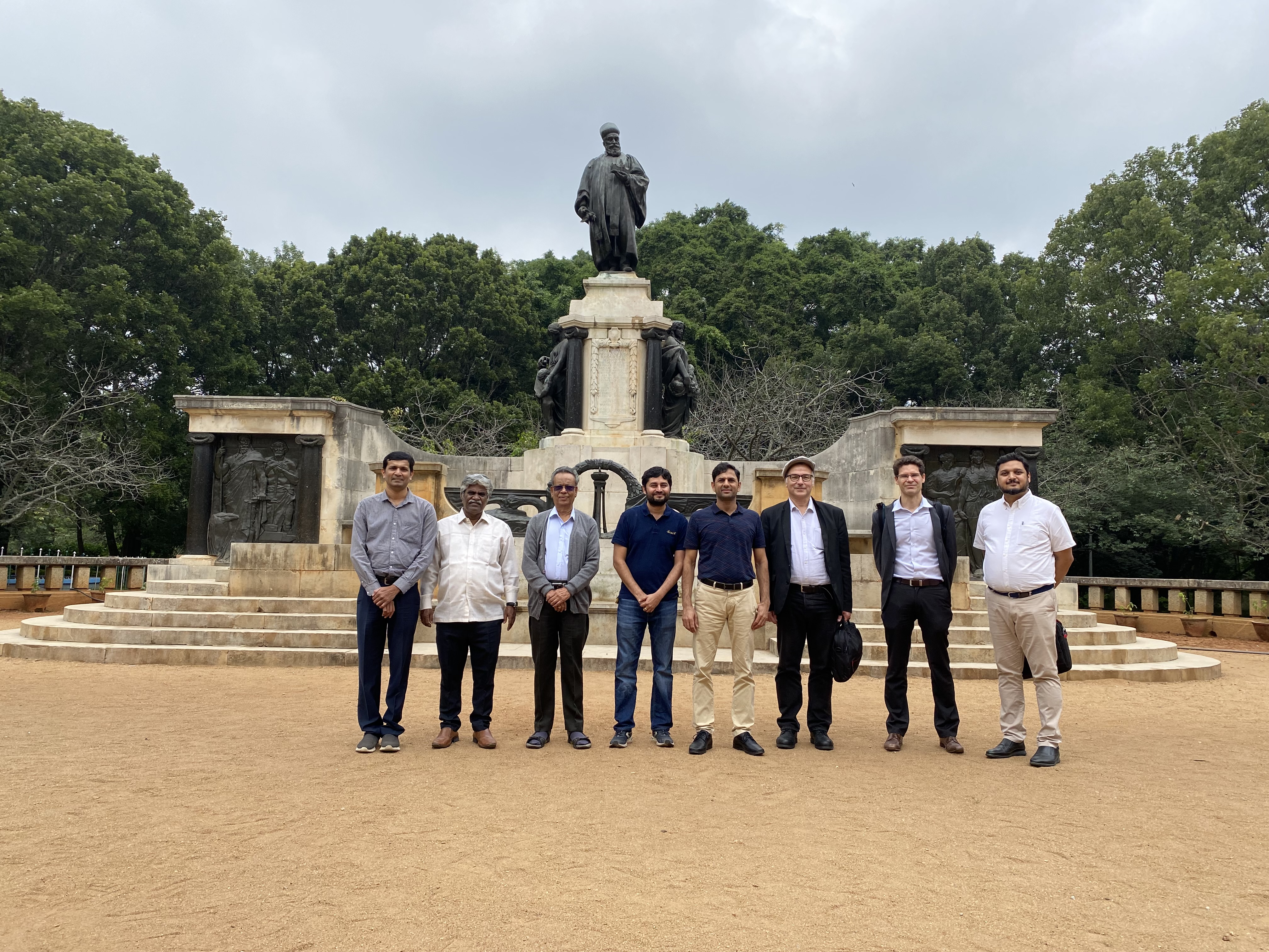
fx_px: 953
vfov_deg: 53.1
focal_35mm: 26
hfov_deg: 67.3
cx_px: 634
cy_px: 476
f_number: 1.8
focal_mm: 4.25
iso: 32
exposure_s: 1/1653
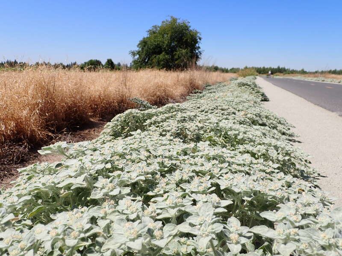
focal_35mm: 30
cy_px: 128
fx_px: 296
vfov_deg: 46.8
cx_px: 171
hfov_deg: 60.0
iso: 100
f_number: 9
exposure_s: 1/250
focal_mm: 5.4
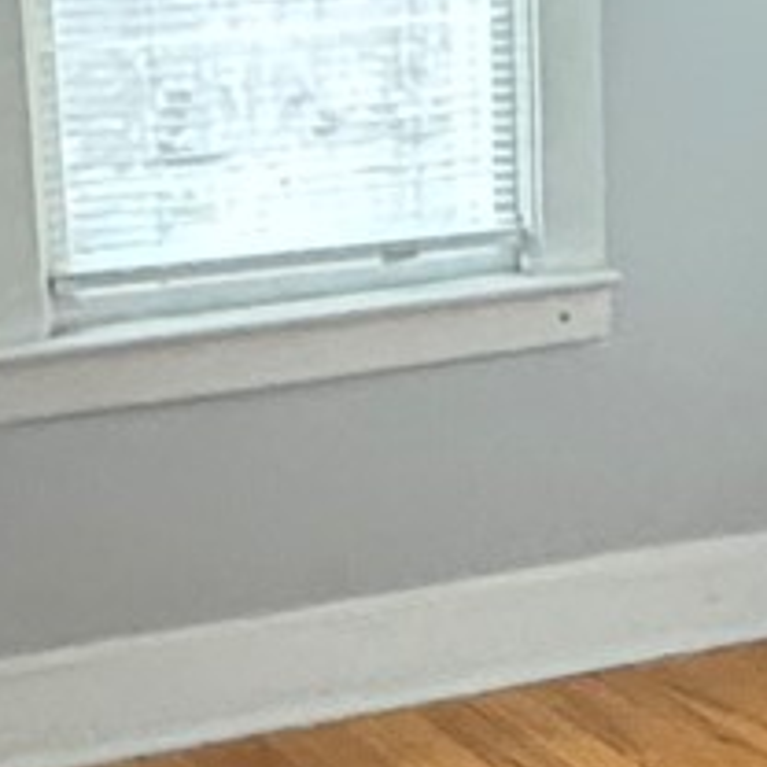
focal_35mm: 122
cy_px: 612
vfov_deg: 14.2
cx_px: 546
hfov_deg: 14.3
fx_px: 3058
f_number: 2.2
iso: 1250
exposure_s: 1/54
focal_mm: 2.22
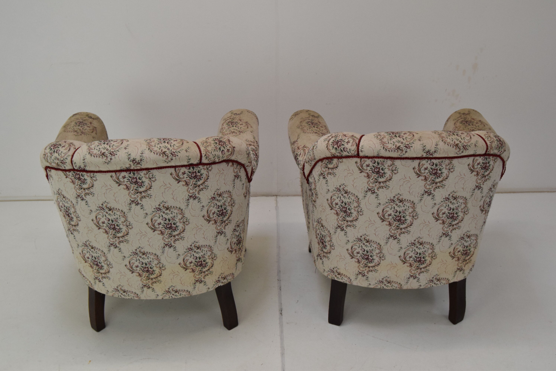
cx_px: 278
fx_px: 696
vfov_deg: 29.9
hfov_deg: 43.6
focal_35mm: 45
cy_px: 186
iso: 1600
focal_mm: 30
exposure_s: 1/250
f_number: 8
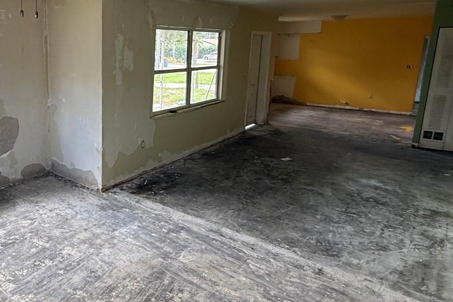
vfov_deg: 46.0
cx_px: 87
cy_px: 114
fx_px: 352
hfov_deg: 60.0
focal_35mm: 28
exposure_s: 1/99
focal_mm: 2.22
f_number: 2.2
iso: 80
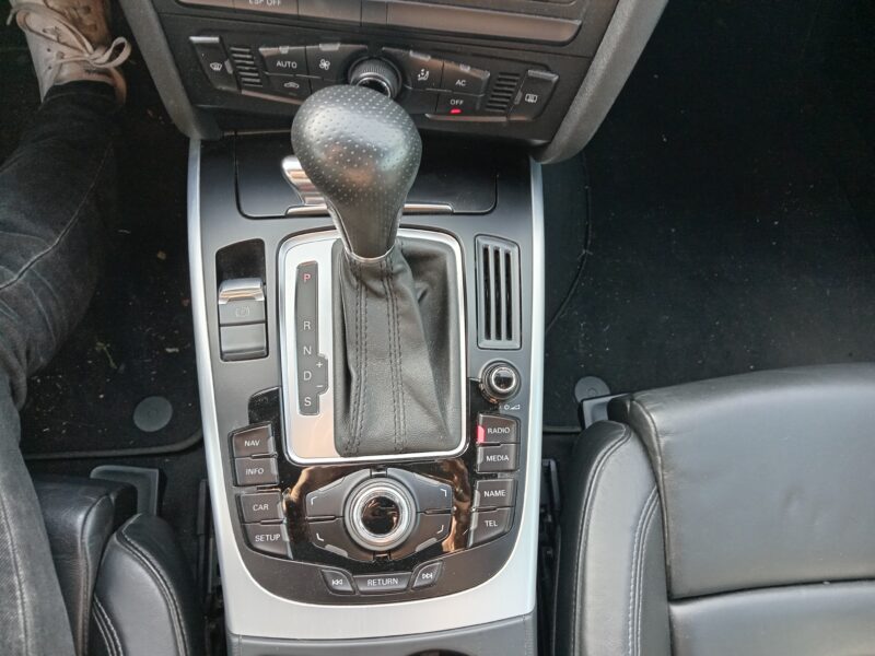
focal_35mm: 25
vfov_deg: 54.9
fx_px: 632
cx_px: 438
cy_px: 328
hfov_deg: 69.4
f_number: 1.8
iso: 311
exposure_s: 1/33.3
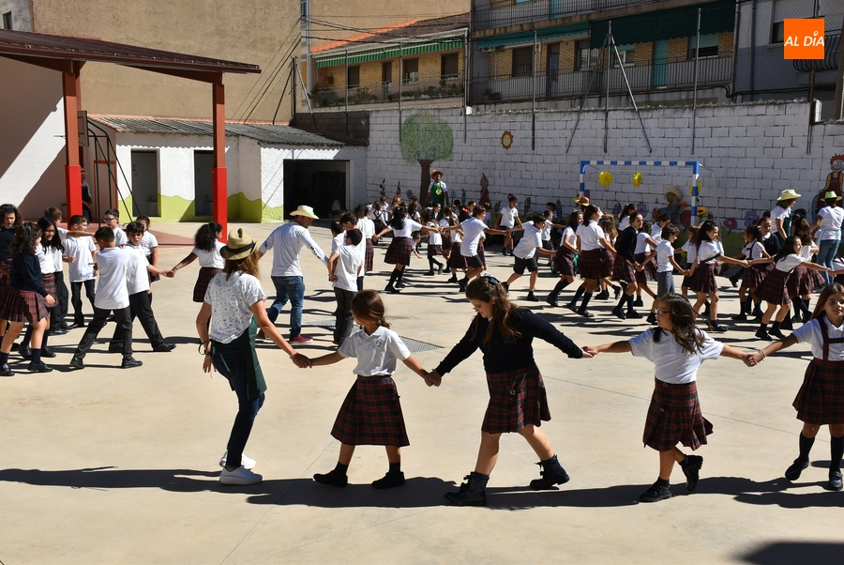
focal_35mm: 39
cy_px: 282
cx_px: 422
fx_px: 915
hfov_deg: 49.5
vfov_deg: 34.3
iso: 200
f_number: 10
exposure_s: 1/400
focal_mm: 26
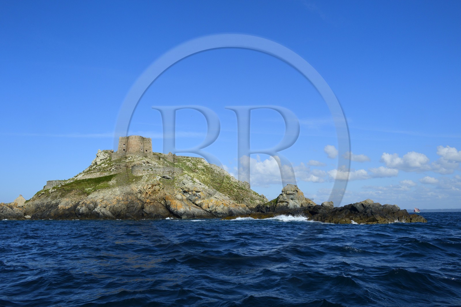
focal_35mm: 29
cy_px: 154
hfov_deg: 63.7
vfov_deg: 44.9
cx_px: 230
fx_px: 371
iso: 400
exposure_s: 1/1000
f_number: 11
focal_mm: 29
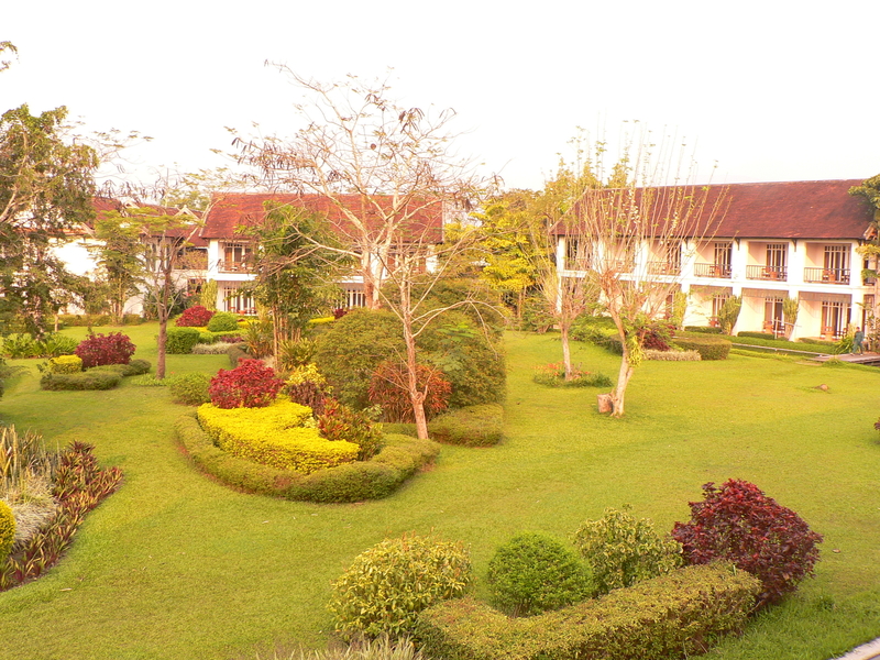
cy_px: 330
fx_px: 915
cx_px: 440
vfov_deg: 39.7
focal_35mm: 36
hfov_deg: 51.4
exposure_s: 1/50
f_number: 4
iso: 80
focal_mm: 6
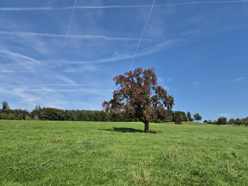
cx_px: 124
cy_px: 93
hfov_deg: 73.9
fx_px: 165
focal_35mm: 23
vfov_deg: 58.9
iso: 25
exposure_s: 1/2400
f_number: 1.8
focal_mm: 5.4
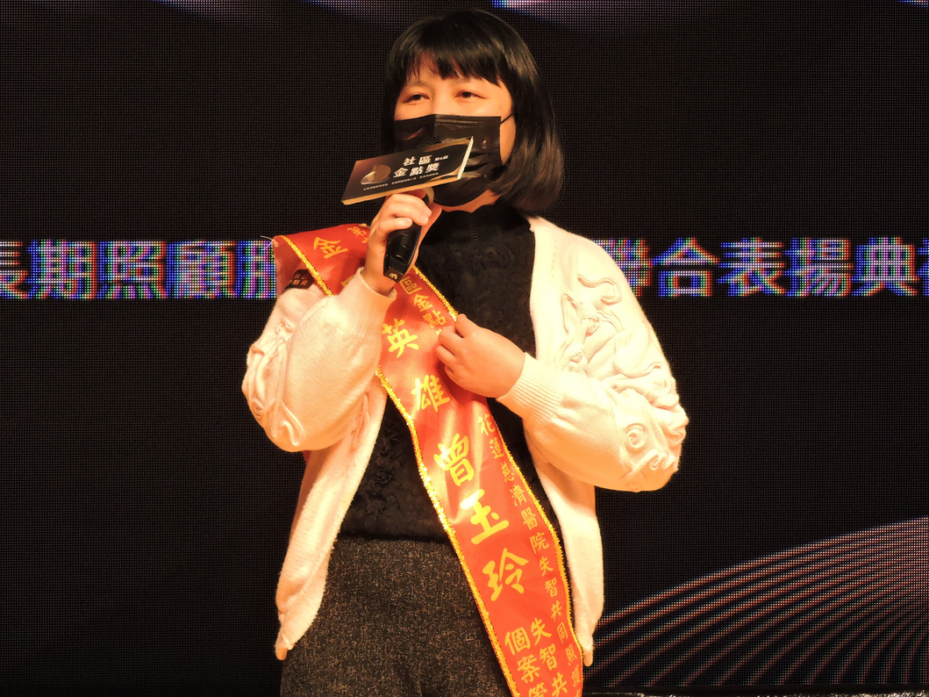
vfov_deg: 3.8
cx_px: 437
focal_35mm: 387
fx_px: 10385
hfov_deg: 5.1
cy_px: 400
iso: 400
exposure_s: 1/50
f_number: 5.5
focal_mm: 53.7
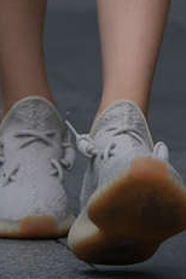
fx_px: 9067
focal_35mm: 1170
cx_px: 231
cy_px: -755
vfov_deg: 1.7
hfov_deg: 1.2
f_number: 3.5
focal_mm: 150
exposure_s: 1/500
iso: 500
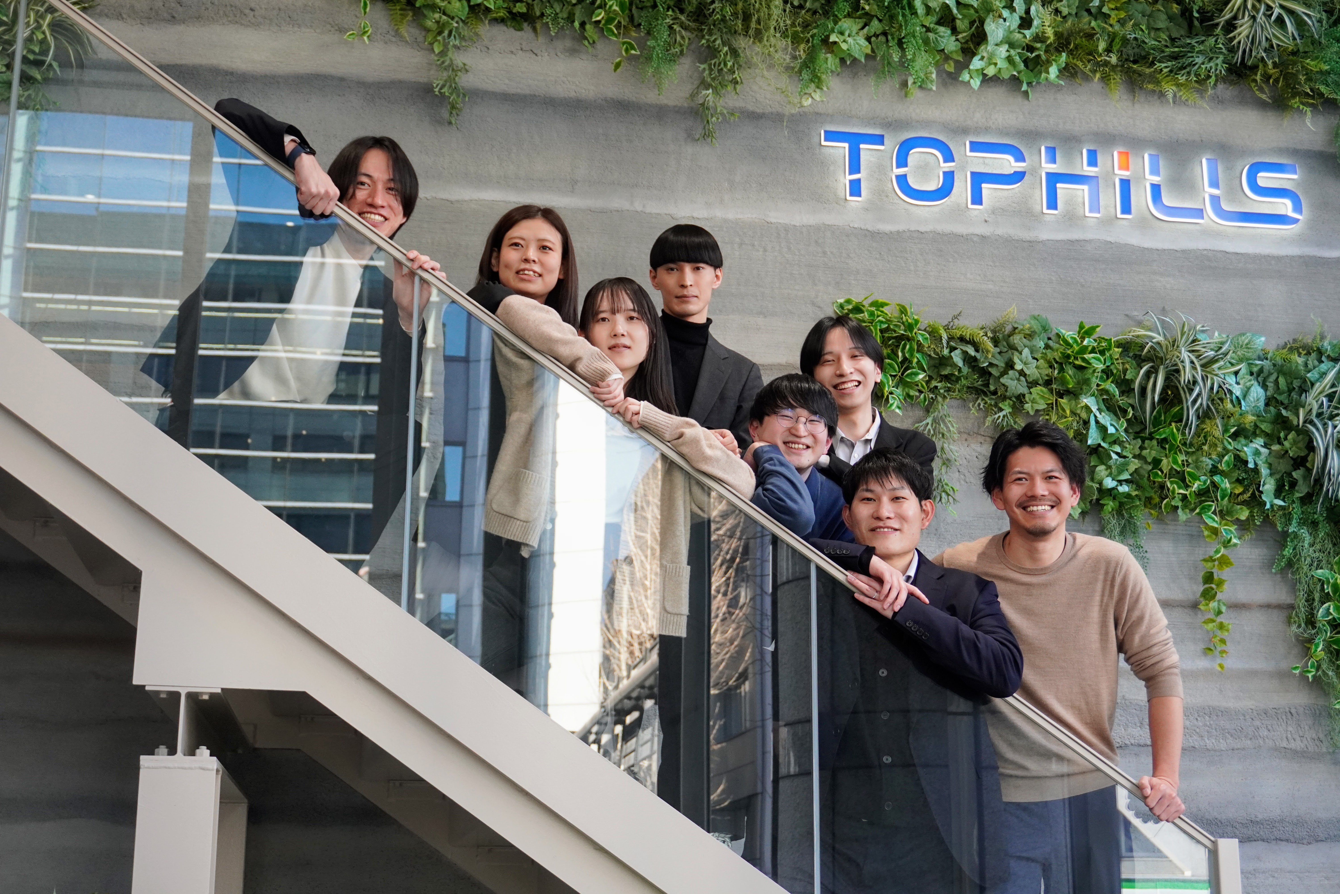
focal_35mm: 52
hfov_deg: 37.9
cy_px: 447
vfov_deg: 25.8
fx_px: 1954
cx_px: 670
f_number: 5.6
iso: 1250
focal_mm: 35
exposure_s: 1/160
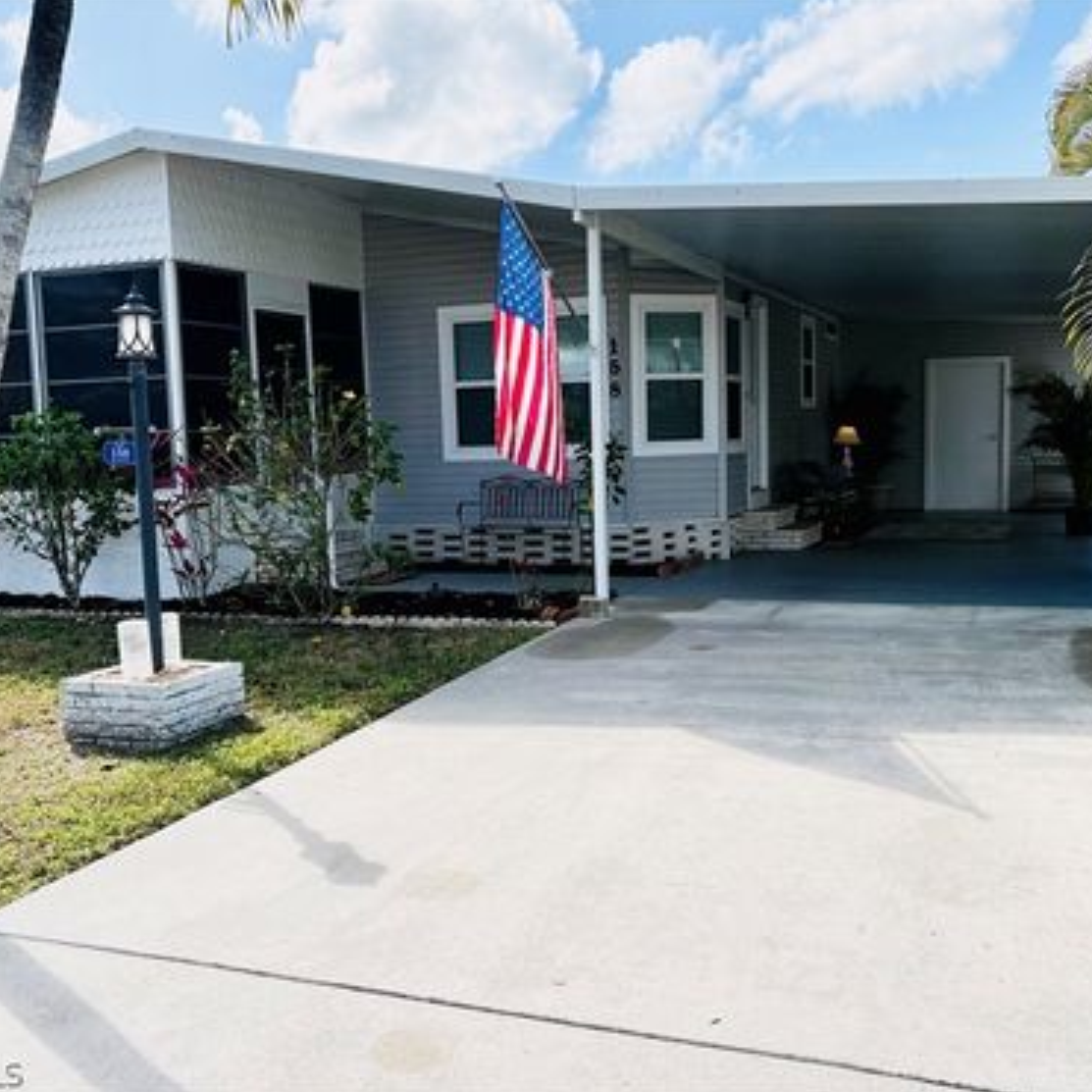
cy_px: 546
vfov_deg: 52.5
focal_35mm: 31
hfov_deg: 52.5
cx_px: 577
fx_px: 1106
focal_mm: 5.96
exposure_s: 1/4608
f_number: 1.6
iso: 64
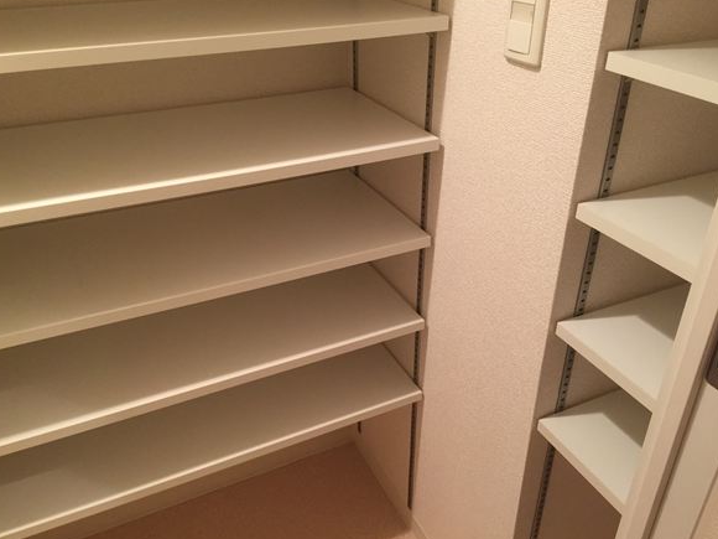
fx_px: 622
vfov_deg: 46.8
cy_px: 270
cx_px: 360
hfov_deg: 60.0
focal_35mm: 30
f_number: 2.2
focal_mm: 4.15
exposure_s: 1/33
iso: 160
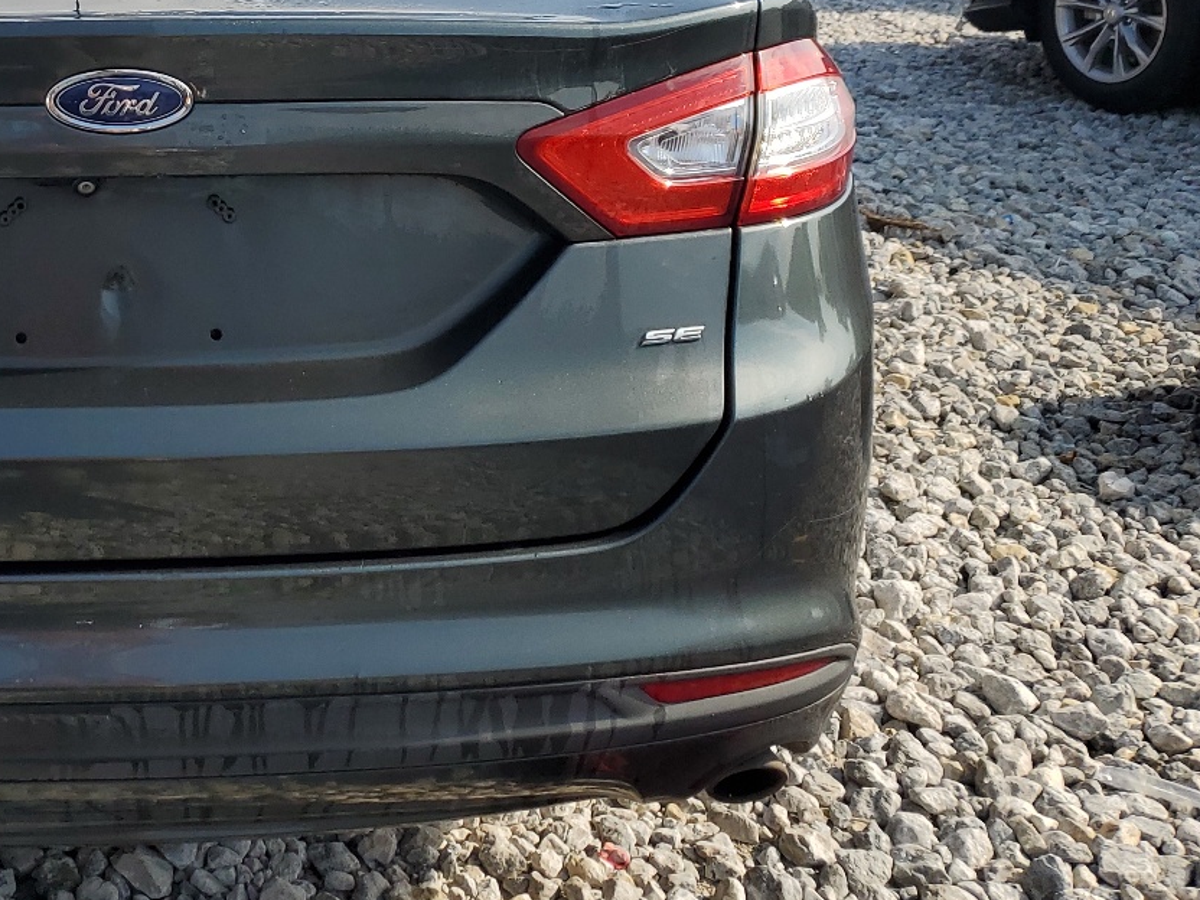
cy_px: 154
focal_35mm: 50
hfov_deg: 35.4
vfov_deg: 28.4
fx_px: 1733
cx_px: 72
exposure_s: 1/3333
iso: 50
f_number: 1.5
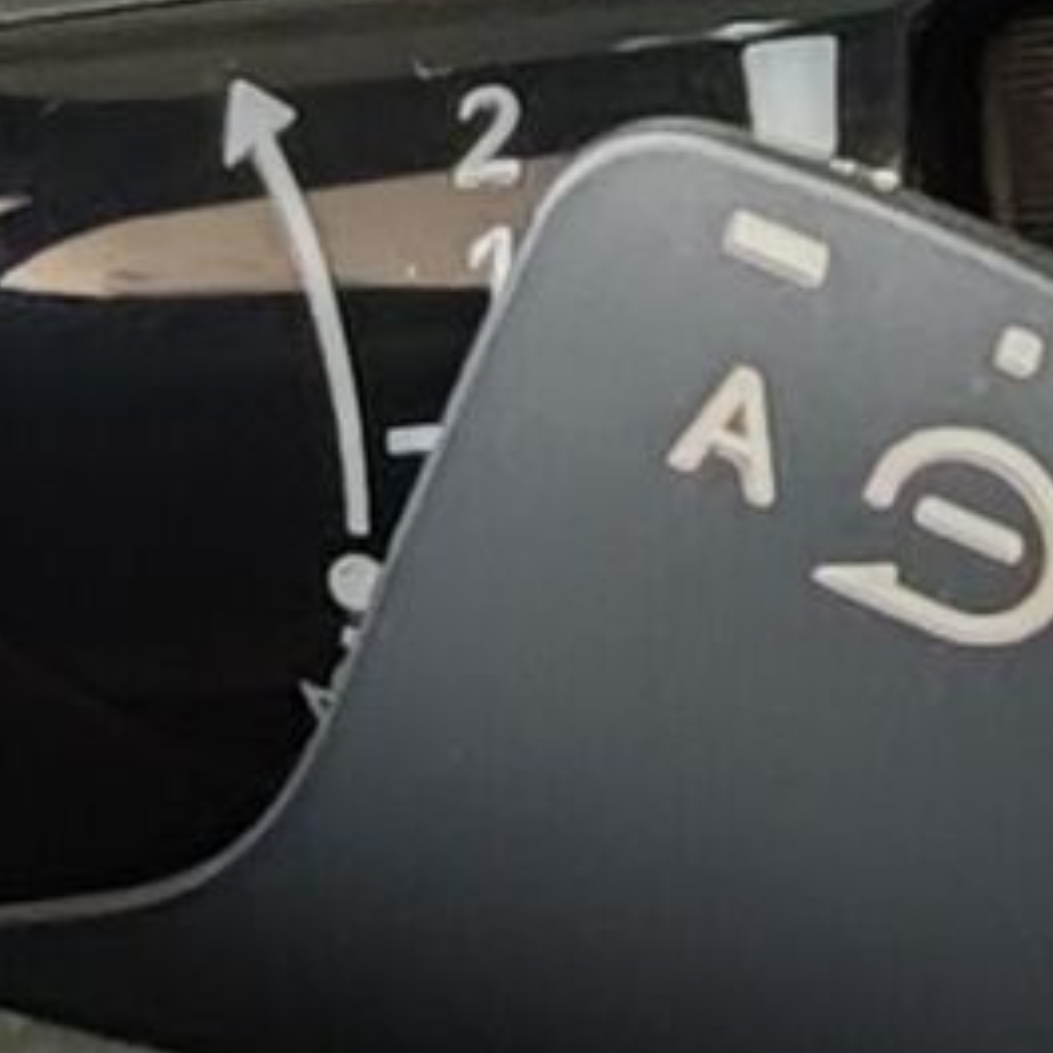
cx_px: -638
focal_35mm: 148
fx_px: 5094
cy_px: 4
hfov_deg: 11.2
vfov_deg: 11.7
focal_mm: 2.03
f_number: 1.8
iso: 800
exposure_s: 1/21.3
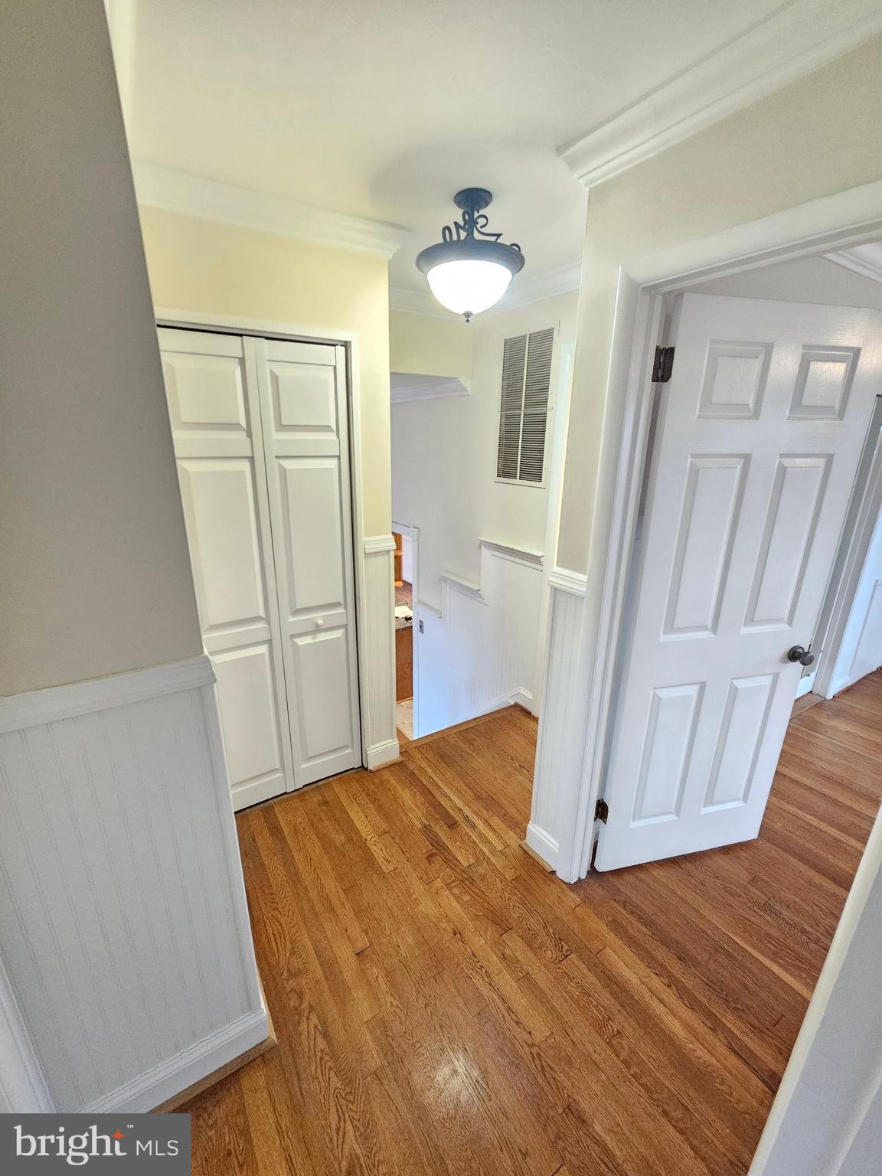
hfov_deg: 89.9
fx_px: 442
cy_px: 588
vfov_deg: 106.2
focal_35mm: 13
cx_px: 441
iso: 500
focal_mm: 2.2
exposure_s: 1/30
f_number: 2.2
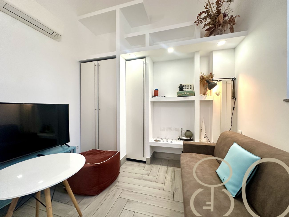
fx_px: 117
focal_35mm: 14
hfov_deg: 102.1
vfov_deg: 85.7
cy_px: 108
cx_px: 144
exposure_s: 1/100
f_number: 2.2
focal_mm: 2.22
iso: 200
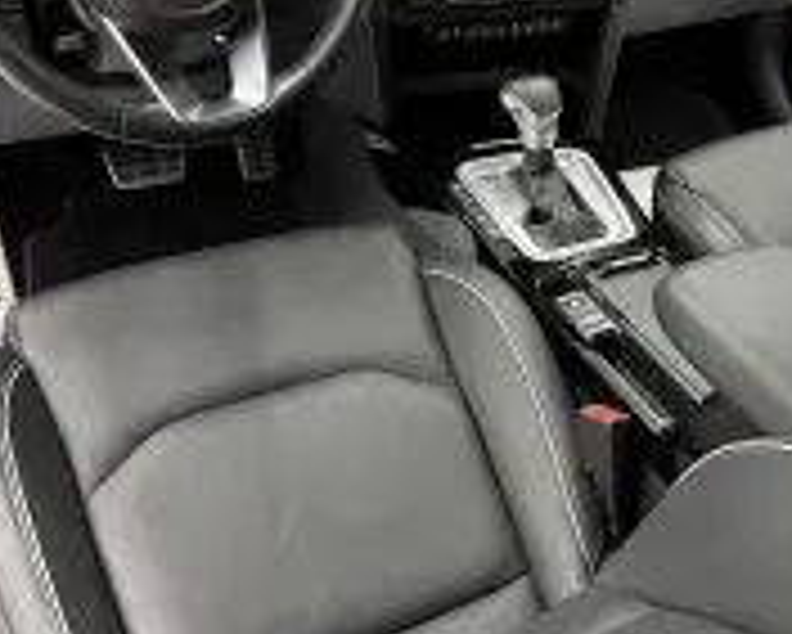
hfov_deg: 38.4
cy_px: 238
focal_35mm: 48
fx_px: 1126
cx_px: 508
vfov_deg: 31.3
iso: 800
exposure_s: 1/40
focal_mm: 6.76
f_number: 1.78
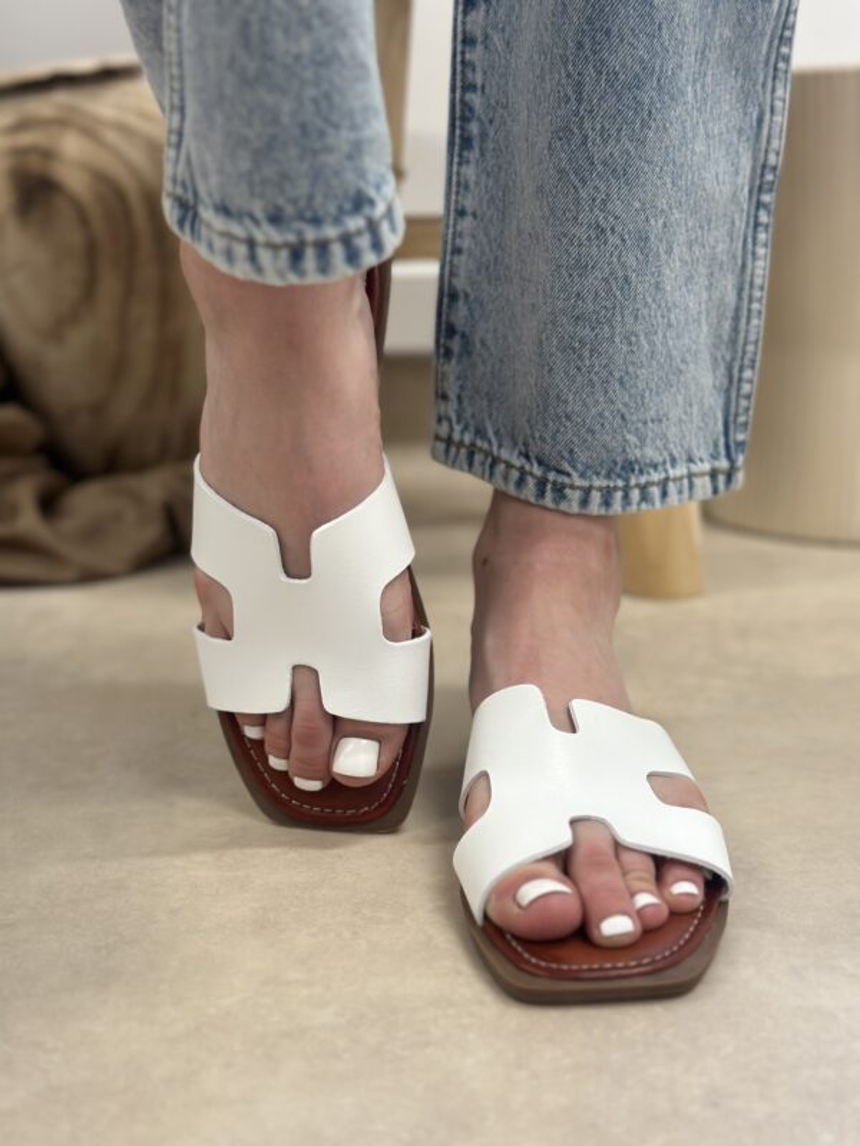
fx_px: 1590
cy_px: 573
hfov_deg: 30.3
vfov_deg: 39.7
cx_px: 430
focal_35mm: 48
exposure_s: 1/100
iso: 160
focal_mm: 6.86
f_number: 1.78
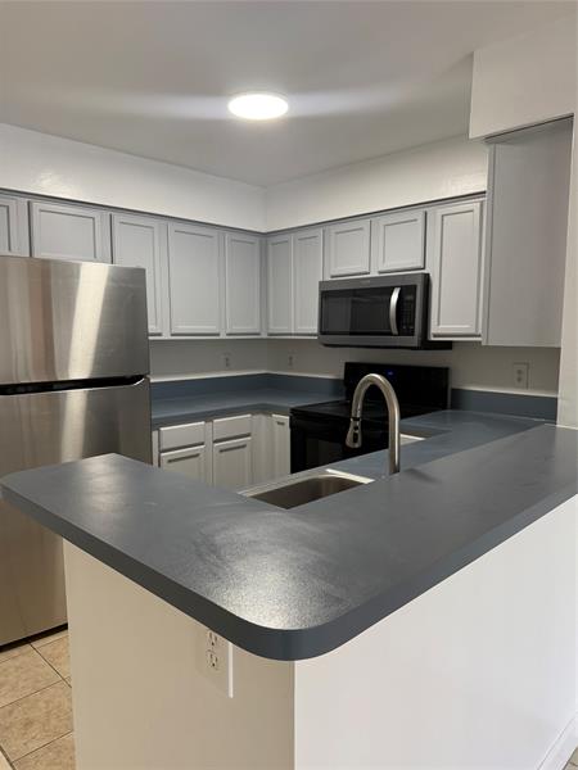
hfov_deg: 56.8
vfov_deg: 71.6
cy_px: 385
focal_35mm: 24
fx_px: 534
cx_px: 289
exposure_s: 1/120
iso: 320
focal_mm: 6.76
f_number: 1.78
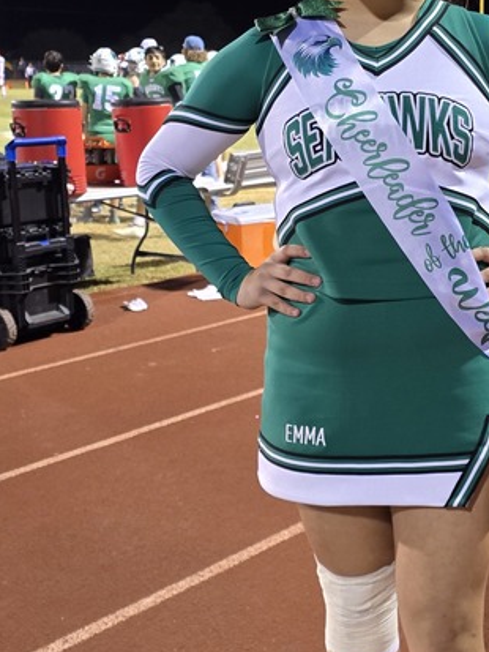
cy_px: 264
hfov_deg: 25.0
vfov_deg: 33.7
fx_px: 1073
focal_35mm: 57
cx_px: 426
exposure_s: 1/60
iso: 1000
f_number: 1.7
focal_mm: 6.3
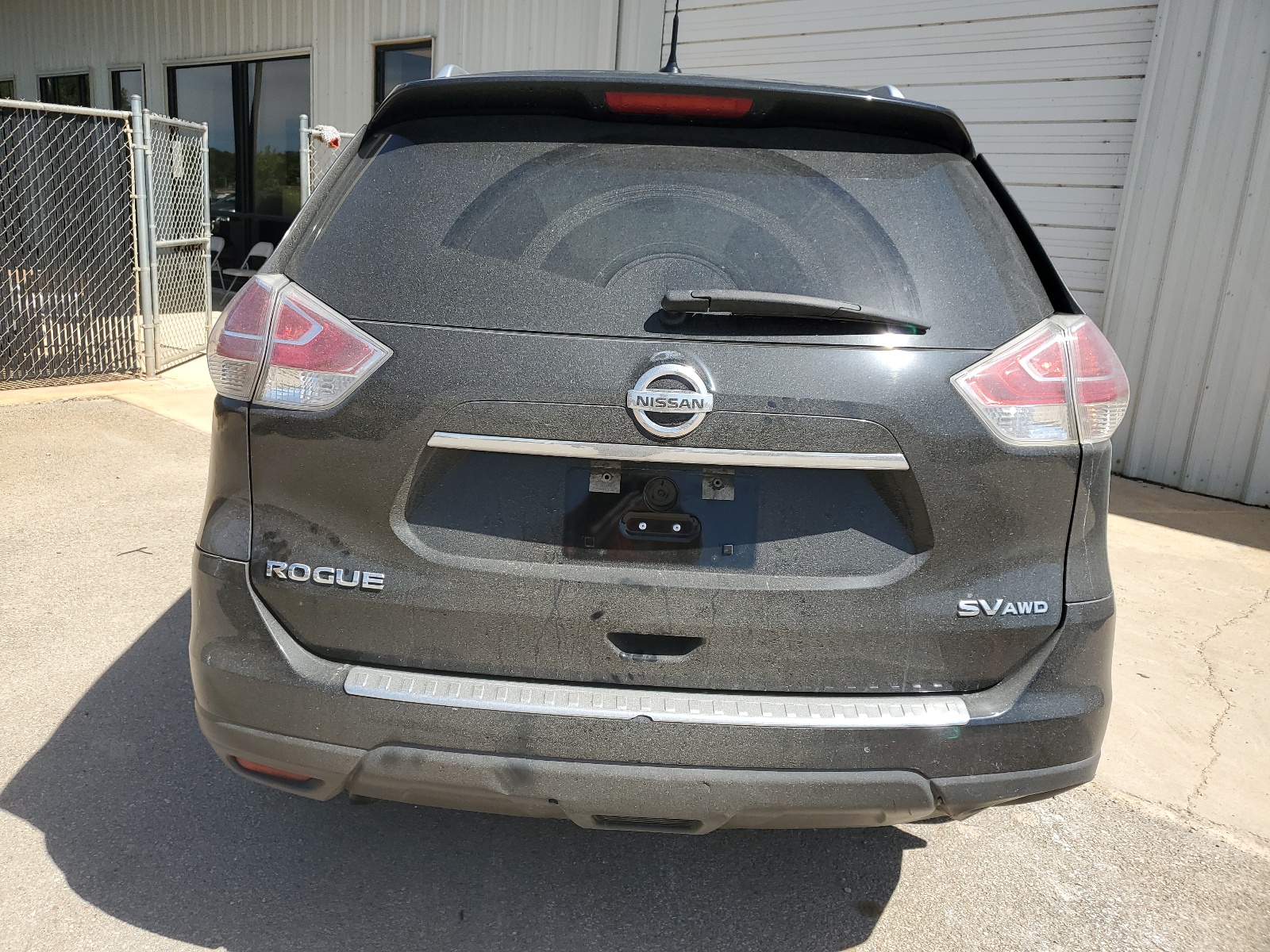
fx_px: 954
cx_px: 635
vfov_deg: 53.1
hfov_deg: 67.3
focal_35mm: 26
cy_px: 476
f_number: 1.5
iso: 50
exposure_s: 1/2000
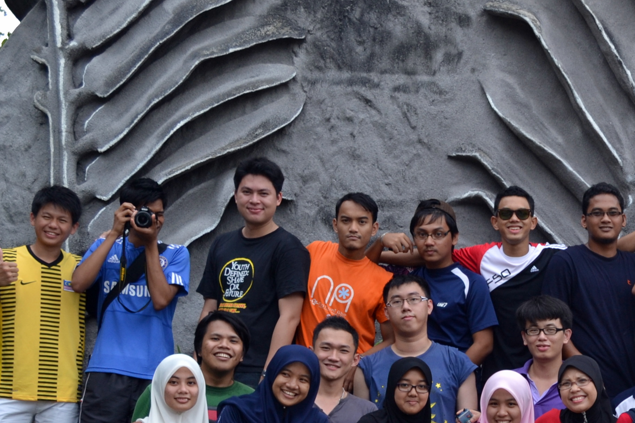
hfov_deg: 21.6
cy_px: 420
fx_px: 1605
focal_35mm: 91
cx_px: 624
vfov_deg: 14.8
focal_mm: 24
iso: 160
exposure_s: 1/125
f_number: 5.6
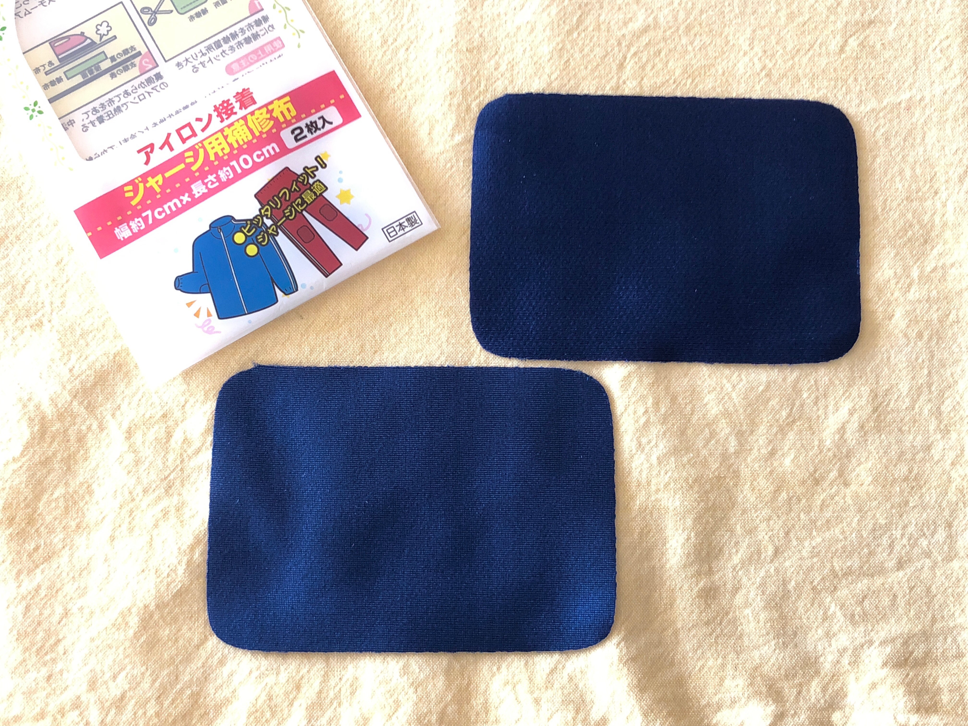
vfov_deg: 30.9
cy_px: 363
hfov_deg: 40.4
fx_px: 1314
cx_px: 484
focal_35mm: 47
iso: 64
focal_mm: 3.99
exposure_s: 1/15
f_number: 1.8
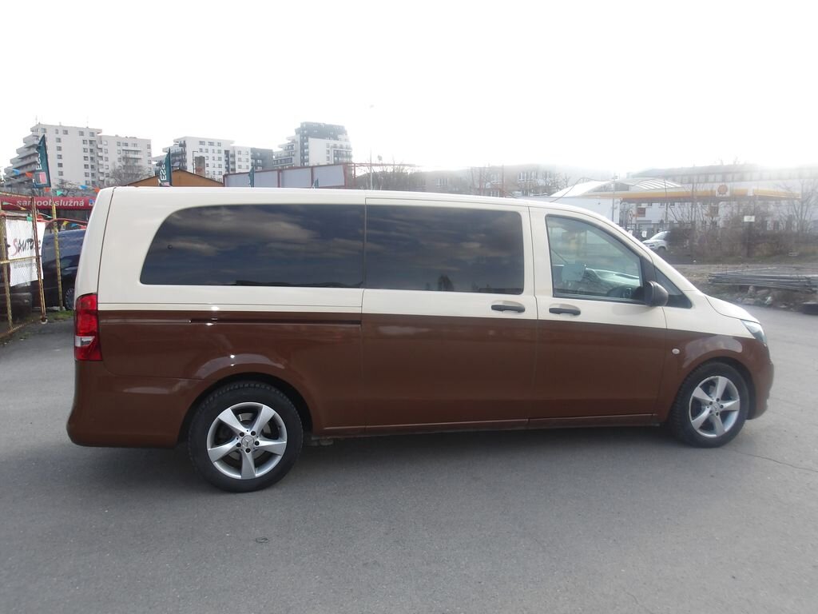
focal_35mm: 27
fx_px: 638
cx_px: 409
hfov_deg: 65.3
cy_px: 307
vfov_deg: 51.4
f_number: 3
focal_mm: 4.9
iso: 100
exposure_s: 1/436
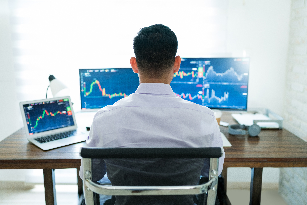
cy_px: 102
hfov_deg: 54.4
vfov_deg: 37.9
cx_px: 154
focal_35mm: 35
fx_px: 298
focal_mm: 35
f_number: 1.8
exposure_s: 1/100
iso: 800
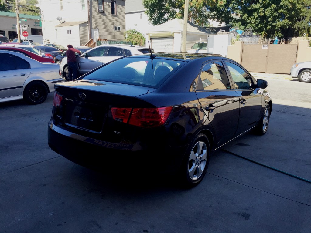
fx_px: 261
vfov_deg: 48.2
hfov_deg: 61.7
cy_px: 116
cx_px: 156
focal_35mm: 29
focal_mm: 4.15
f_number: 2.2
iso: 32
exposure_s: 1/746
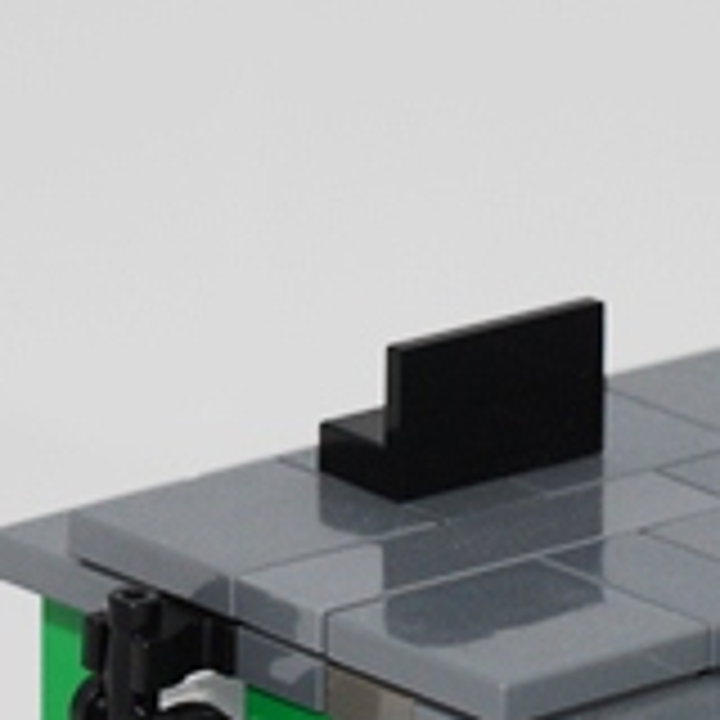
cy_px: 1048
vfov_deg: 3.2
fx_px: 12757
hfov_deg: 3.2
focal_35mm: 542
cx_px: 716
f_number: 8
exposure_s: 1/90
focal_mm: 85
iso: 320
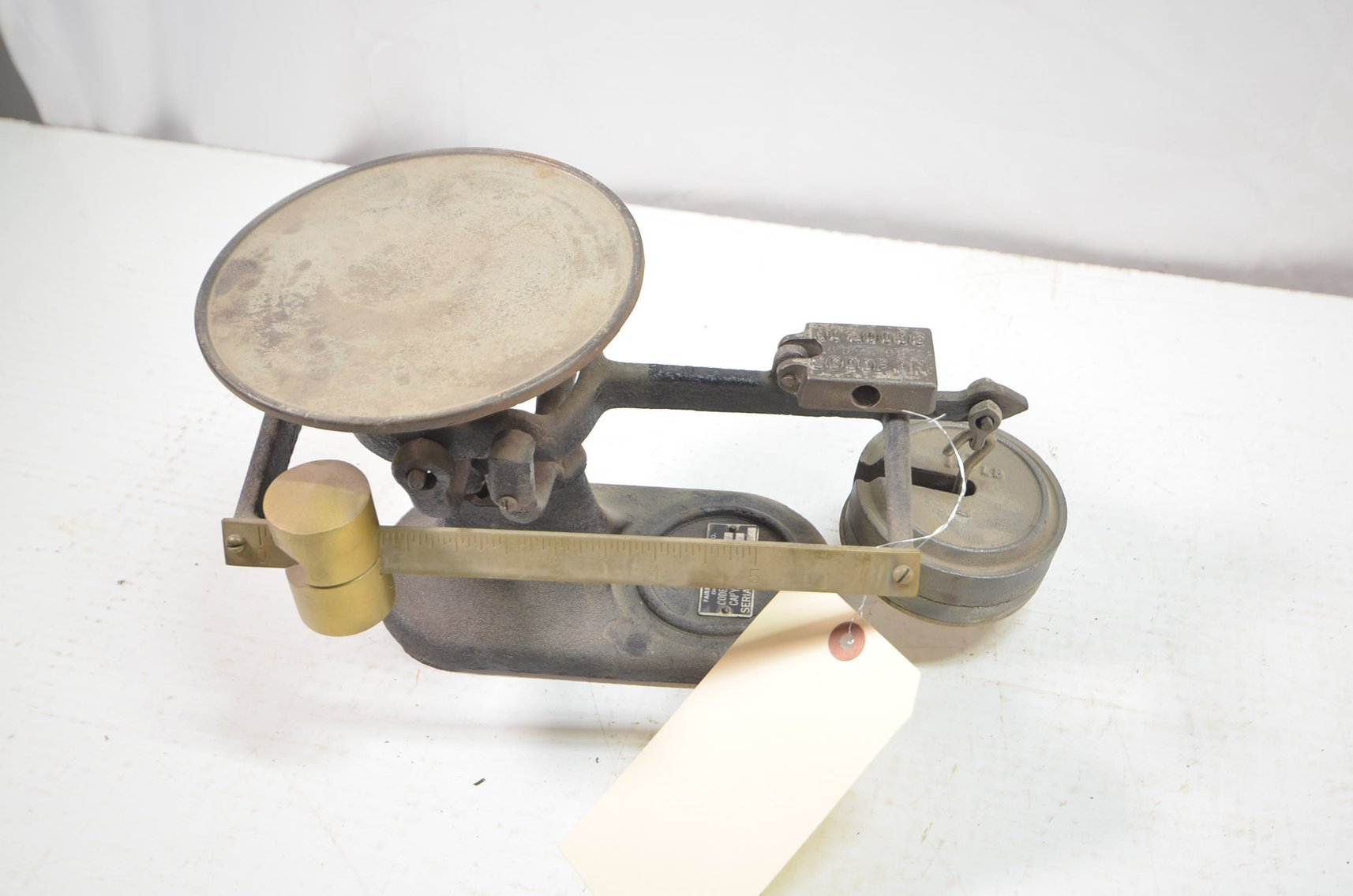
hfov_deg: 53.2
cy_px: 448
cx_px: 676
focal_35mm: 36
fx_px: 1350
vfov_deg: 36.7
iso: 320
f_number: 5
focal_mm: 24
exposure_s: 1/40
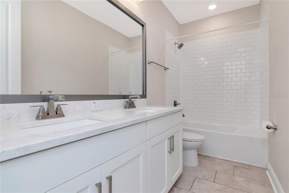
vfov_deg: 72.0
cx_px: 144
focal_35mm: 16
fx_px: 132
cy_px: 96
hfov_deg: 95.0
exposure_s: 1/160
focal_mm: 11
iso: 1000
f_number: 8
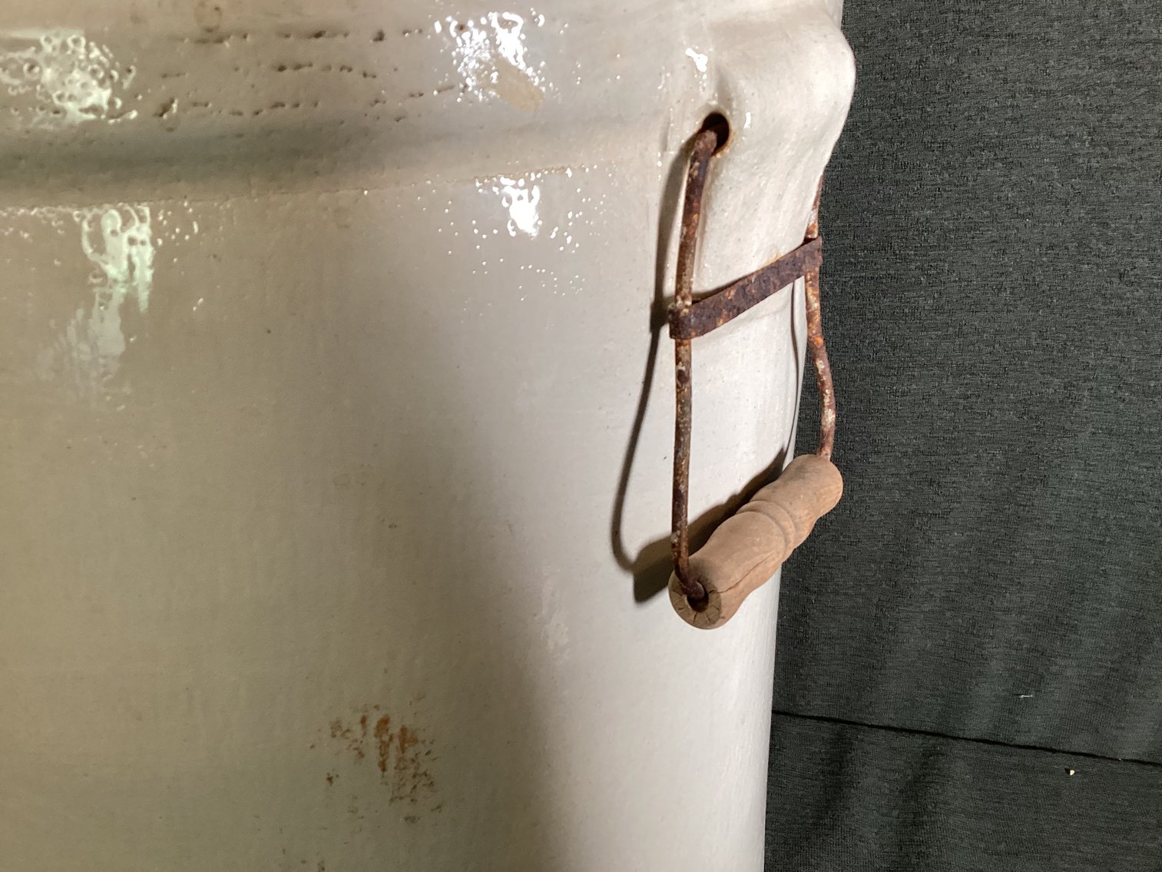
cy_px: 436
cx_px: 581
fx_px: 1041
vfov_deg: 45.4
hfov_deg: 58.3
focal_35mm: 31
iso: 100
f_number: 2.4
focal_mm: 3.3
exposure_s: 1/60
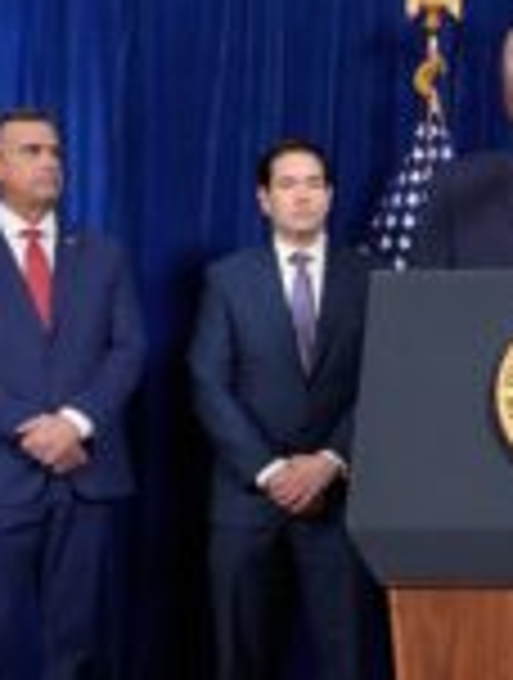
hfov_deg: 23.2
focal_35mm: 61
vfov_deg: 31.5
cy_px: 417
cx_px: 508
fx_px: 1200
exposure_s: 1/200
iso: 6400
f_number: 4.5
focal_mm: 24
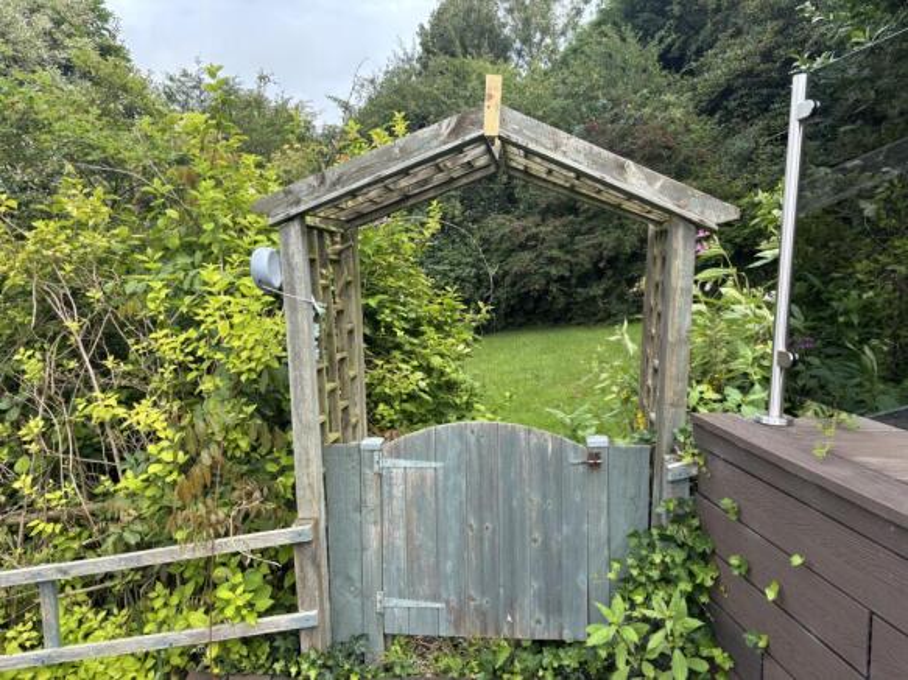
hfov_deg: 67.3
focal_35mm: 26
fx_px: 682
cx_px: 454
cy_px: 340
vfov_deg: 53.0
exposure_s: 1/978
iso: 50
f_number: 1.6
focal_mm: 5.96
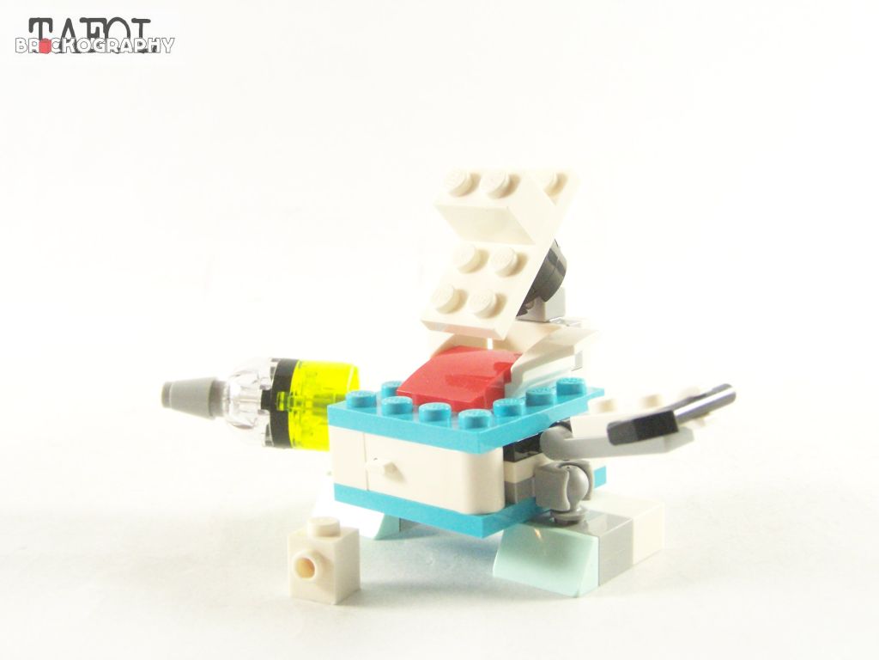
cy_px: 330
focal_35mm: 51
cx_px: 440
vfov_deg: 28.6
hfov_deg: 37.5
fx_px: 1295
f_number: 4
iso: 400
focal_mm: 8.5
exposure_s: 1/60
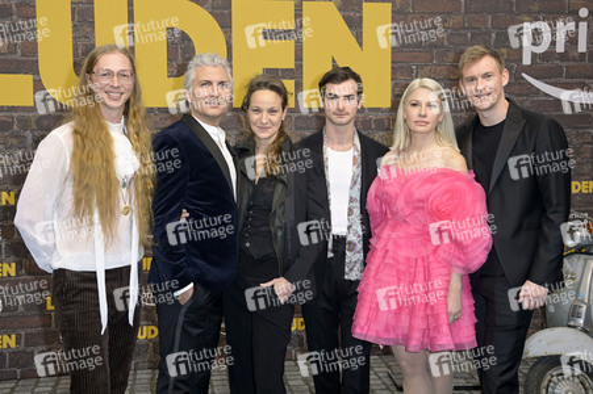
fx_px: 790
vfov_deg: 28.0
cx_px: 296
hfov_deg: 41.1
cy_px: 197
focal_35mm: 48
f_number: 5.6
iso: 500
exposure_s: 1/200
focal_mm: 48
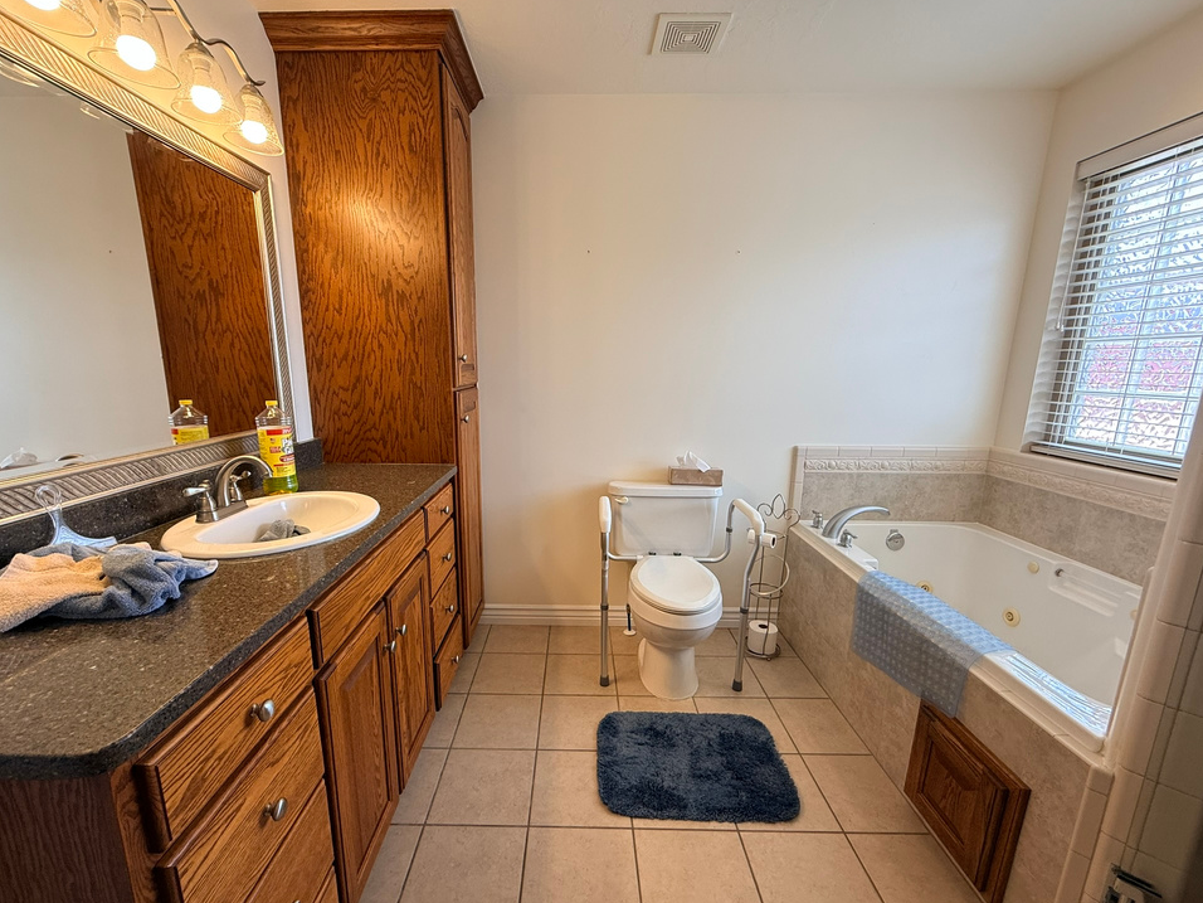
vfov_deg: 81.7
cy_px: 475
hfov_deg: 98.1
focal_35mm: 15
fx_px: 521
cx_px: 573
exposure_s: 1/120
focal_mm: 2.22
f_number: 2.2
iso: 80
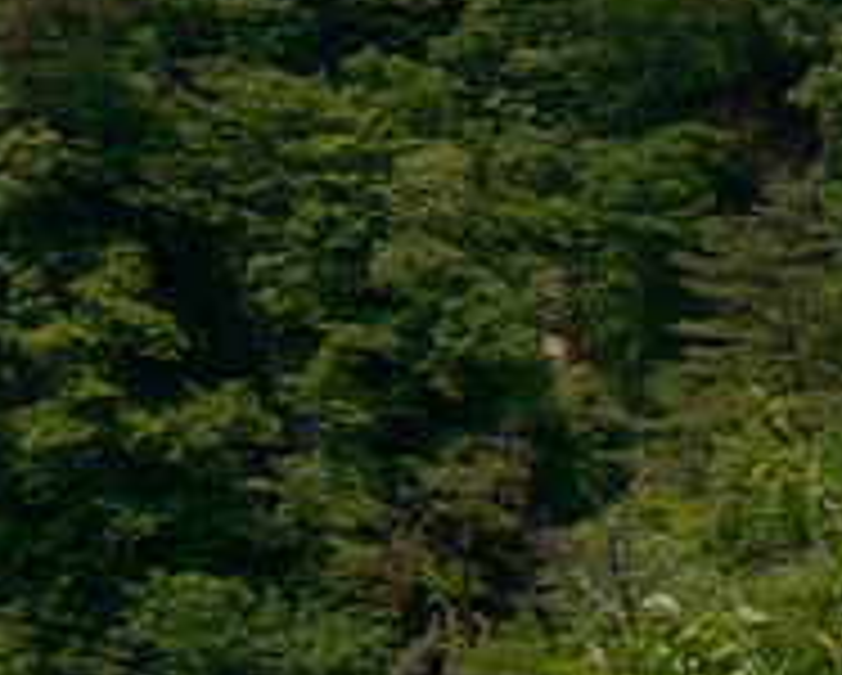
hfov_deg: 13.0
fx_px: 3318
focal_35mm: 133
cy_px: -268
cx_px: -693
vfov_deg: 11.3
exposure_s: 1/500
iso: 125
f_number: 5.6
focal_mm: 21.3
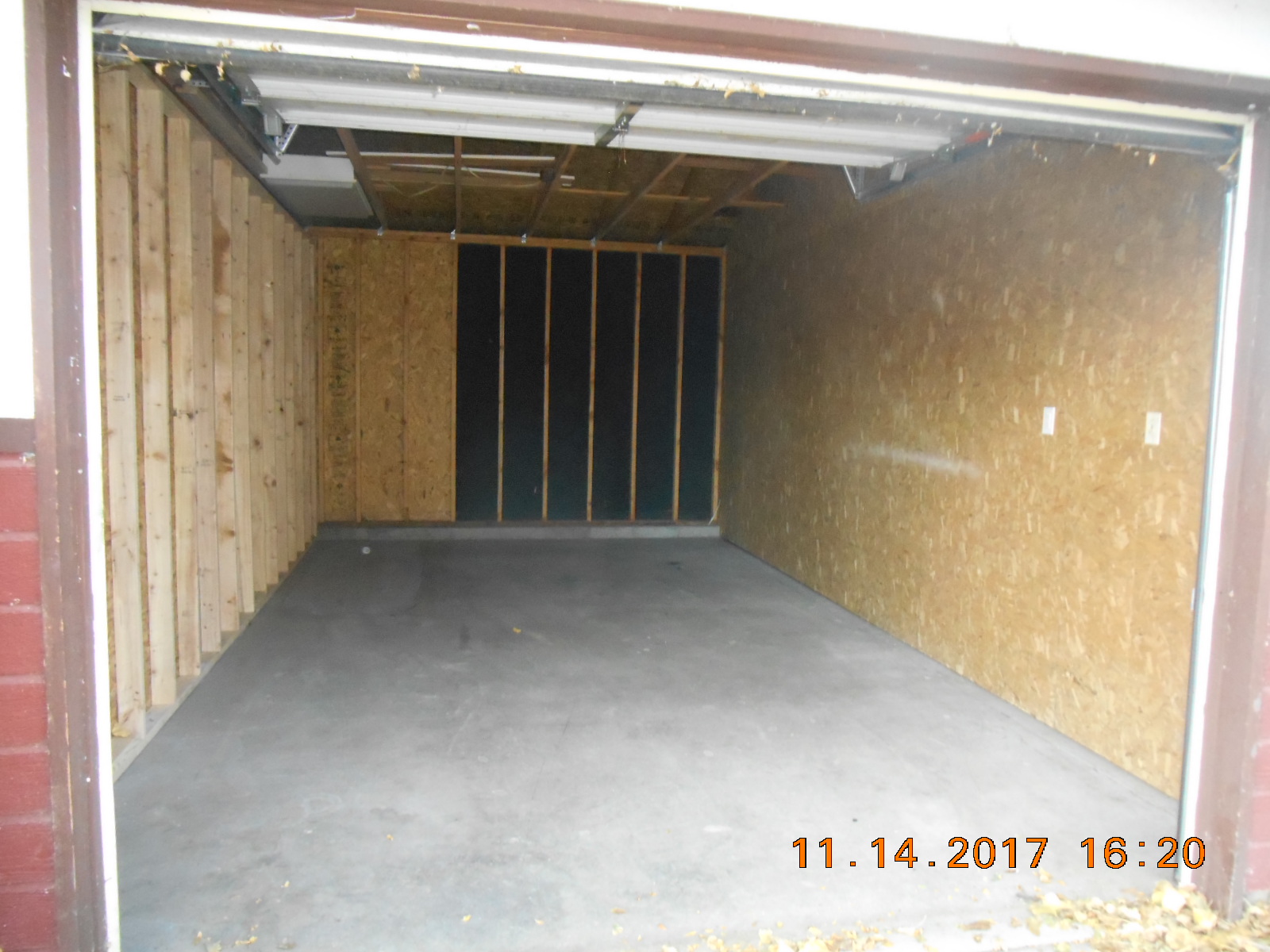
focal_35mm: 26
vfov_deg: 53.1
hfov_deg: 67.3
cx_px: 635
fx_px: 954
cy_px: 476
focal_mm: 4.7
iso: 800
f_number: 3.4
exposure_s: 1/25
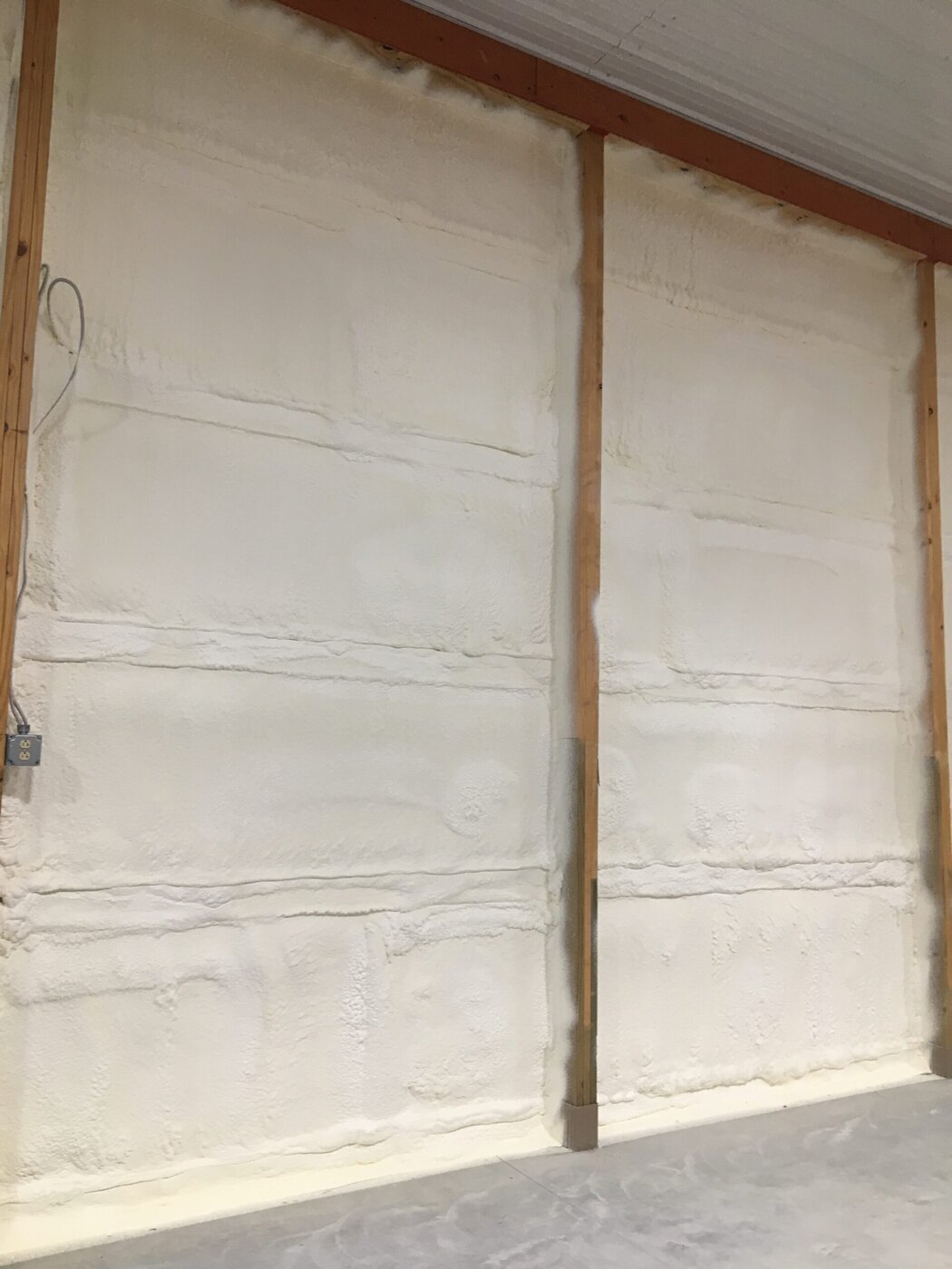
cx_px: 476
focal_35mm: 29
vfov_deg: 61.7
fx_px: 1063
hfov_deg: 48.2
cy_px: 634
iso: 64
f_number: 2.2
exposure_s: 1/30
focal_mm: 4.15
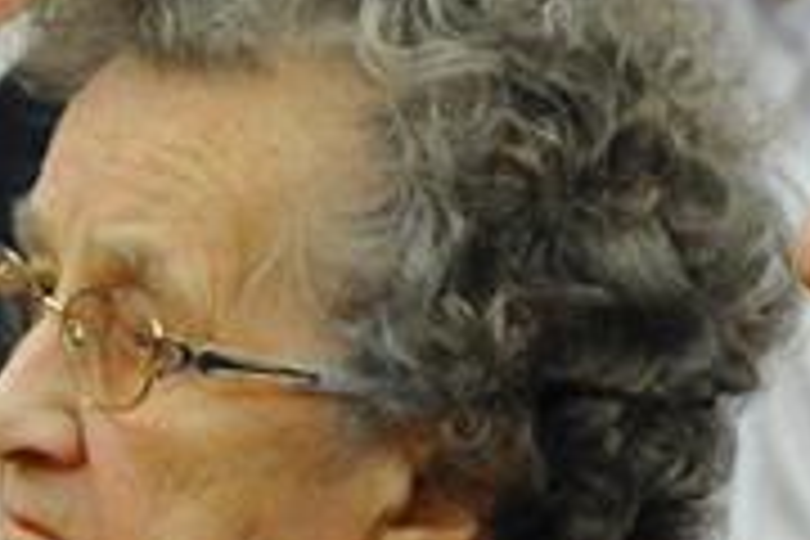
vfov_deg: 1.8
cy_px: 727
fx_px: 16724
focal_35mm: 743
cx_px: 464
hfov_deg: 2.8
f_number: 5.6
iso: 2500
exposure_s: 1/80
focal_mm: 105
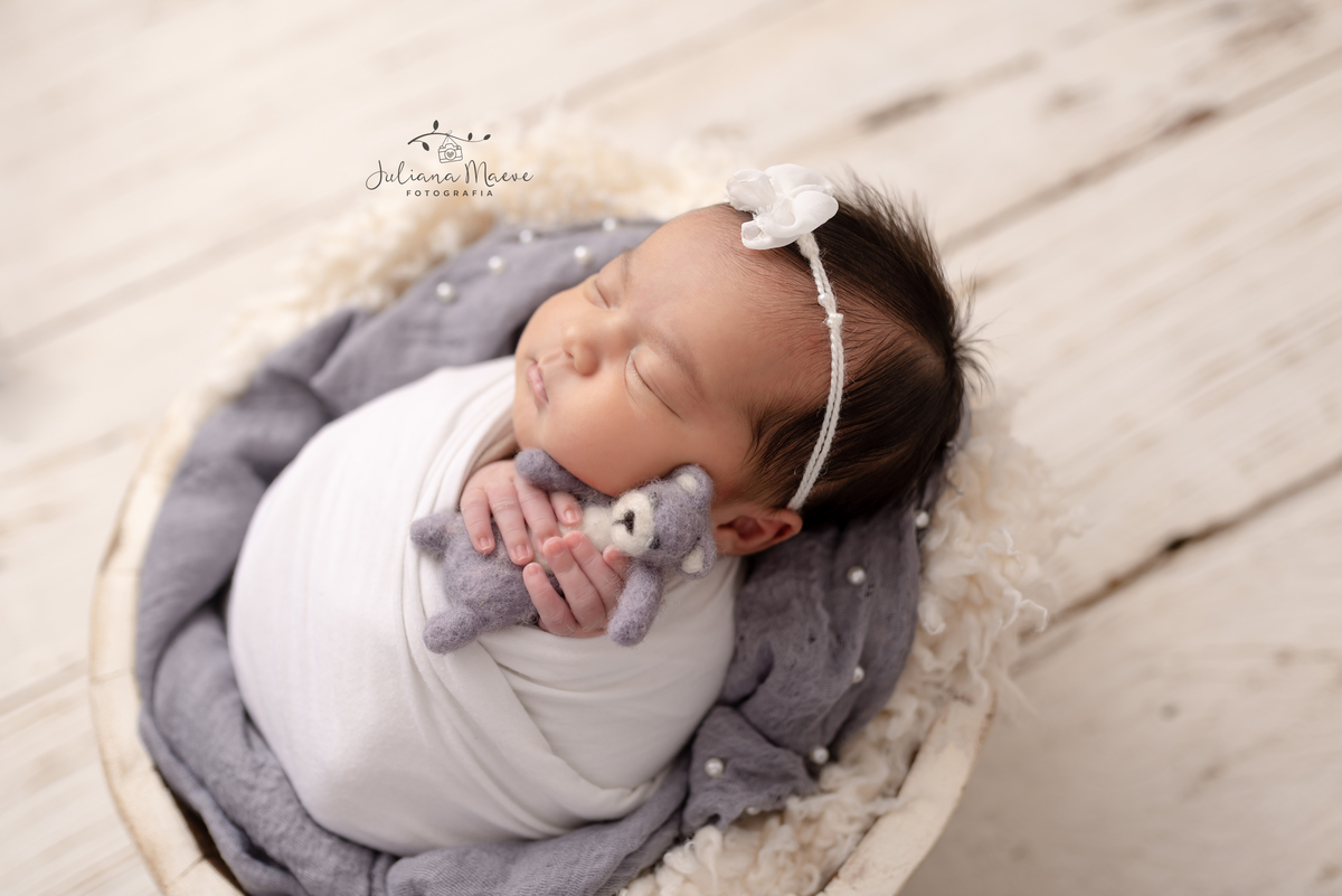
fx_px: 1305
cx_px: 671
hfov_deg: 54.4
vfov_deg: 37.9
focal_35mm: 35
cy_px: 448
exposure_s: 1/125
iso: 100
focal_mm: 35
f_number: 2.5
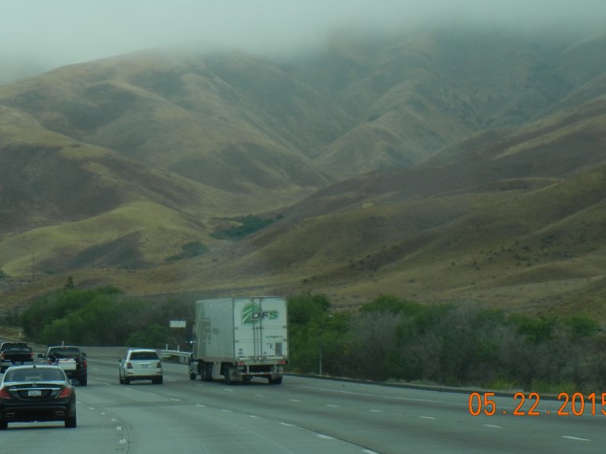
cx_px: 286
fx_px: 3641
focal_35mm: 208
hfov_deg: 9.5
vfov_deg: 7.1
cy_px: 123
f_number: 4.6
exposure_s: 1/540
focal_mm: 24
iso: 160
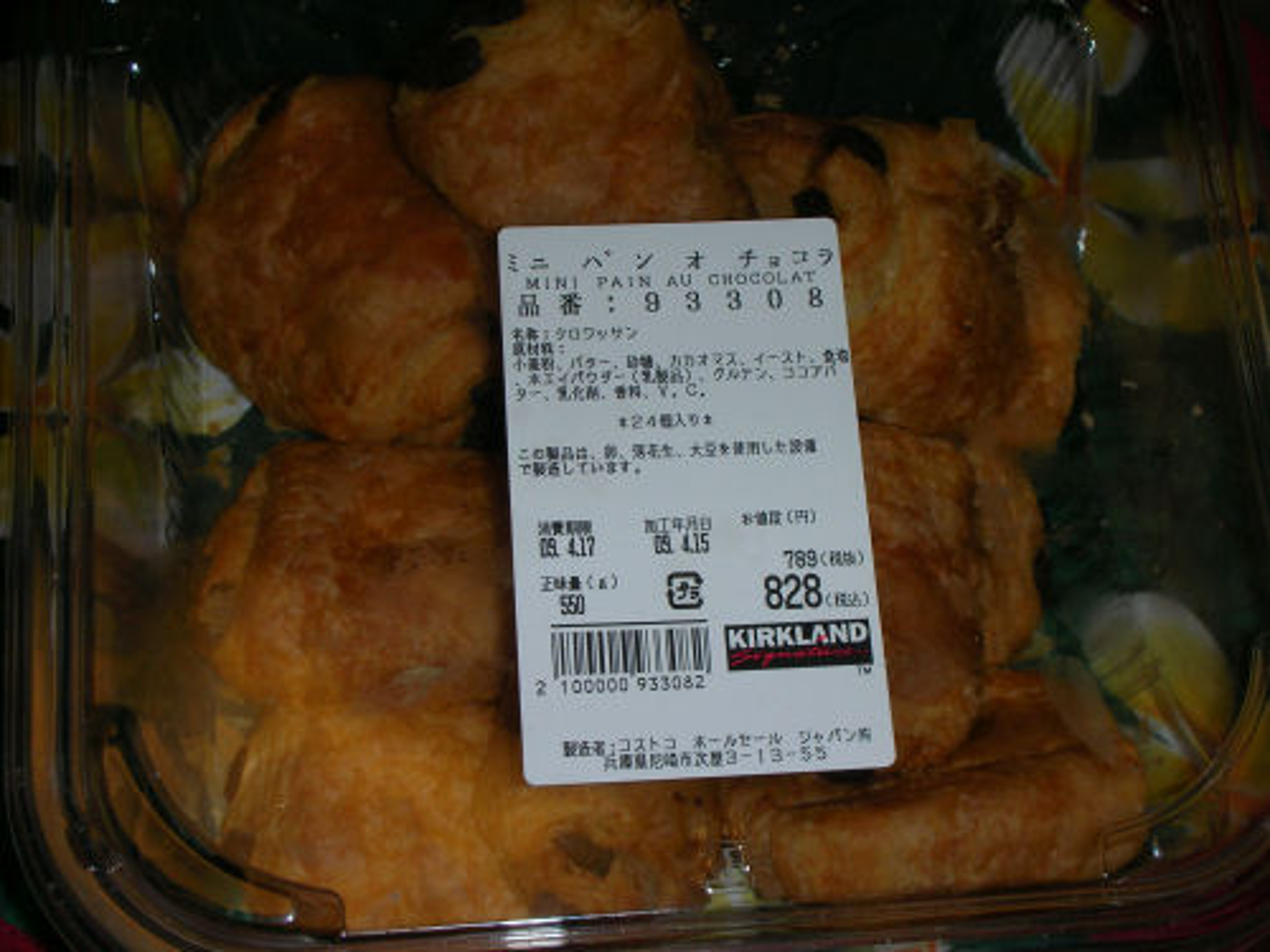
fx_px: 2238
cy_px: 476
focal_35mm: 61
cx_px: 635
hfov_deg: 31.7
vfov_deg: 24.0
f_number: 4
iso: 50
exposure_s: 1/120
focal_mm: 10.1
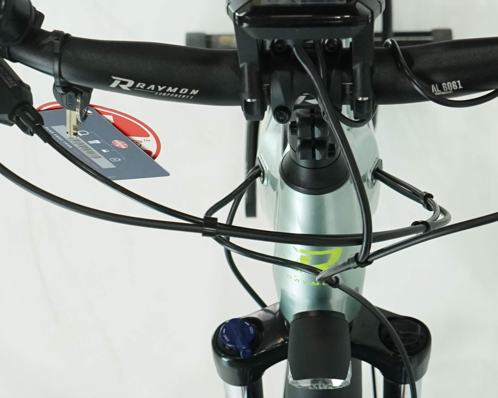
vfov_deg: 18.1
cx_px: 326
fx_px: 1238
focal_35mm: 84
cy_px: 313
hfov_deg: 22.7
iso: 1600
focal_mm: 31
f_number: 6.3
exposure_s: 1/200
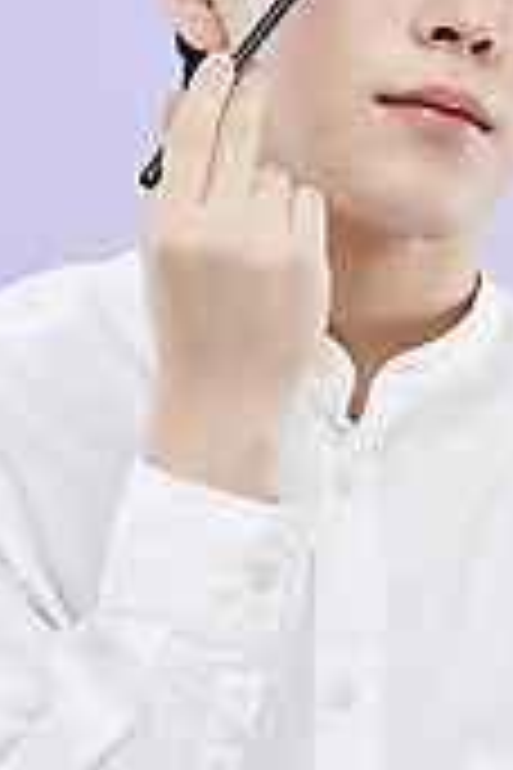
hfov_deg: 3.7
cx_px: 376
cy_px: 234
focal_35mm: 374
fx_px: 7994
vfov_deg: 5.5
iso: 31
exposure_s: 1/125
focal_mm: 160
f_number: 8
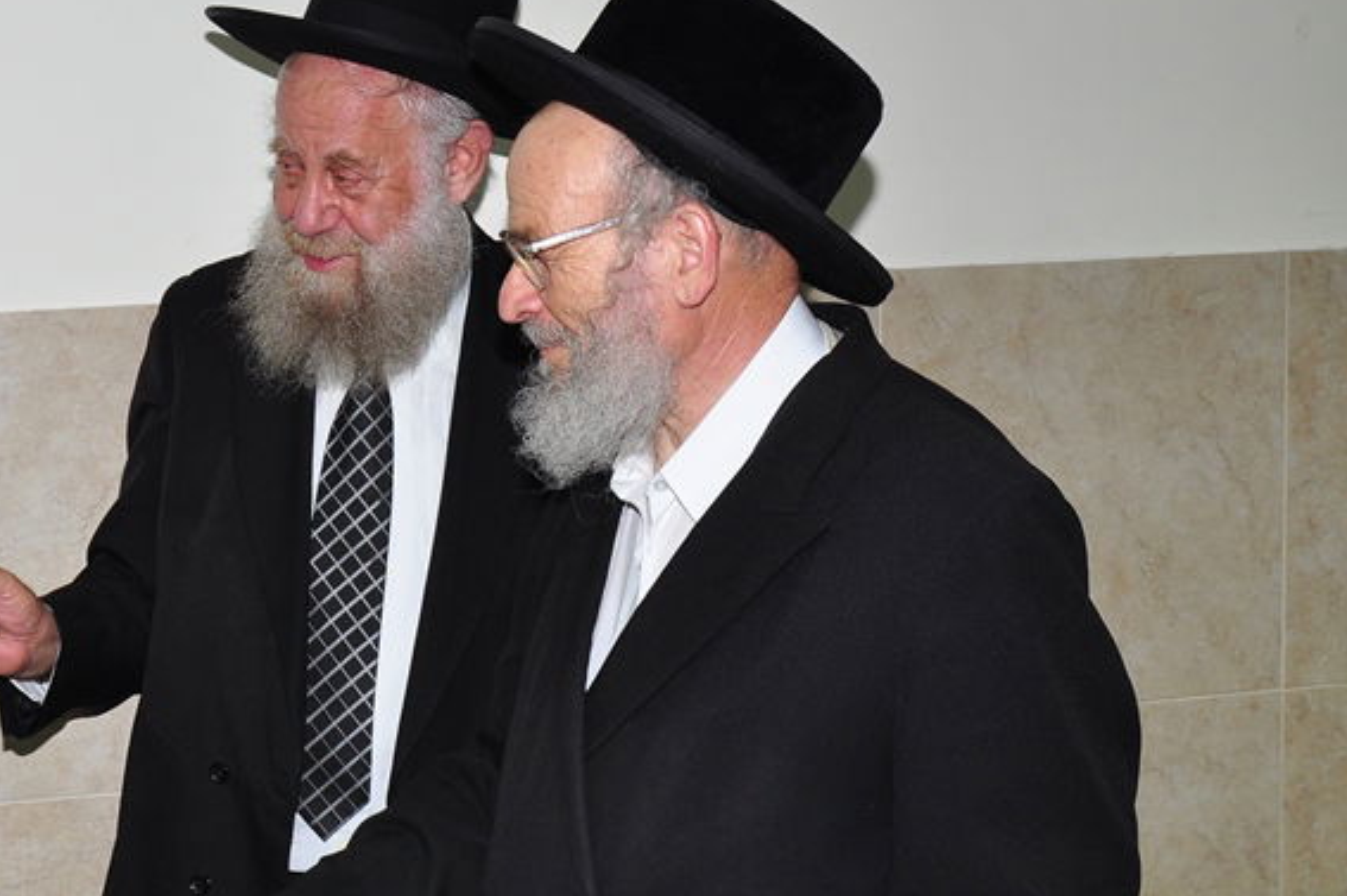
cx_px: 133
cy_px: 547
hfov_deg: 29.7
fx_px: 2430
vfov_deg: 20.9
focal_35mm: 65
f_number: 6.3
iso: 400
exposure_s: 1/60
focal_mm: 24
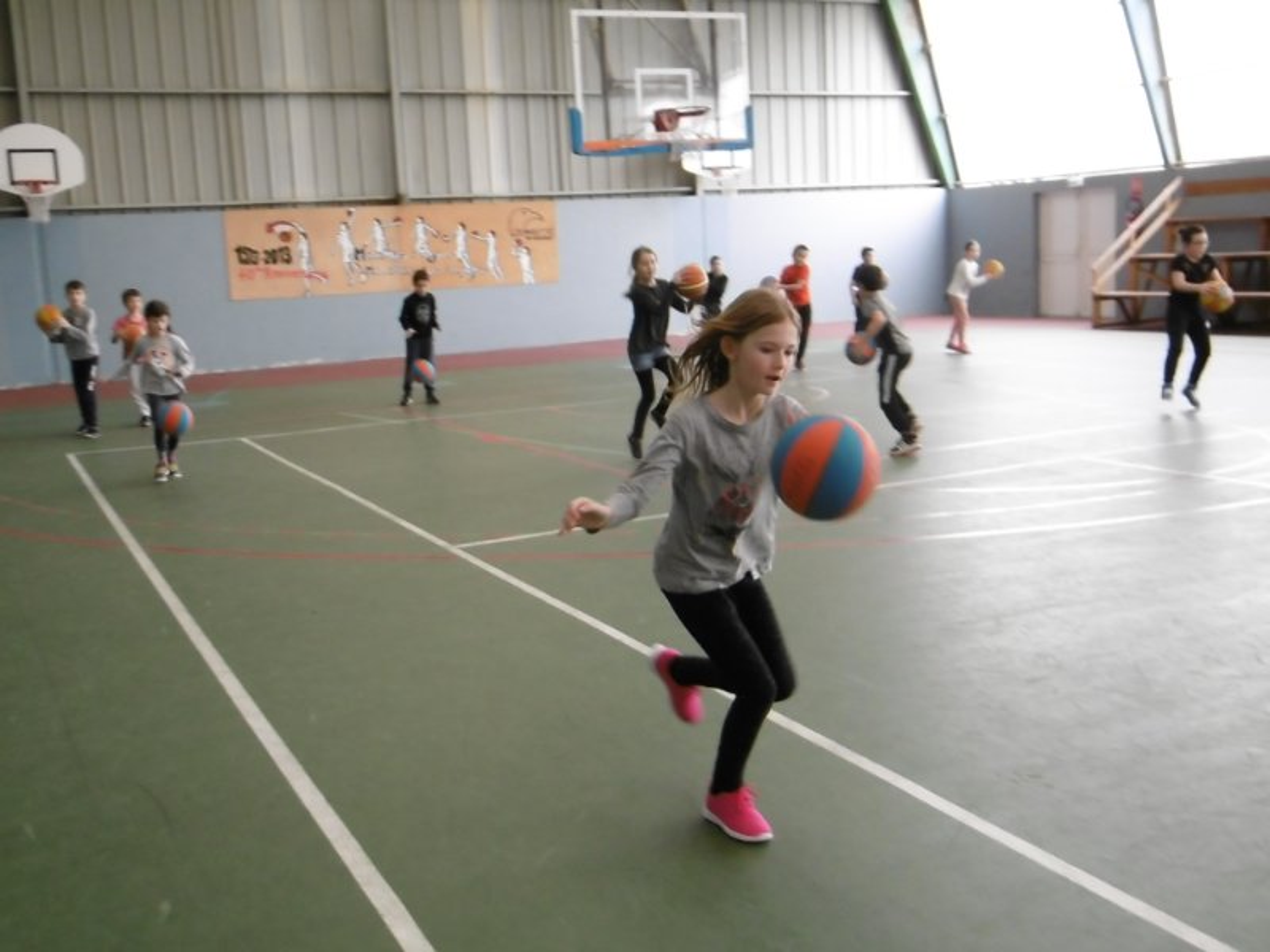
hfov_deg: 49.0
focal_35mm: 38
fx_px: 1394
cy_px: 476
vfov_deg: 37.7
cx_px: 635
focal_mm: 6.8
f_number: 3.7
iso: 400
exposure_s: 1/100
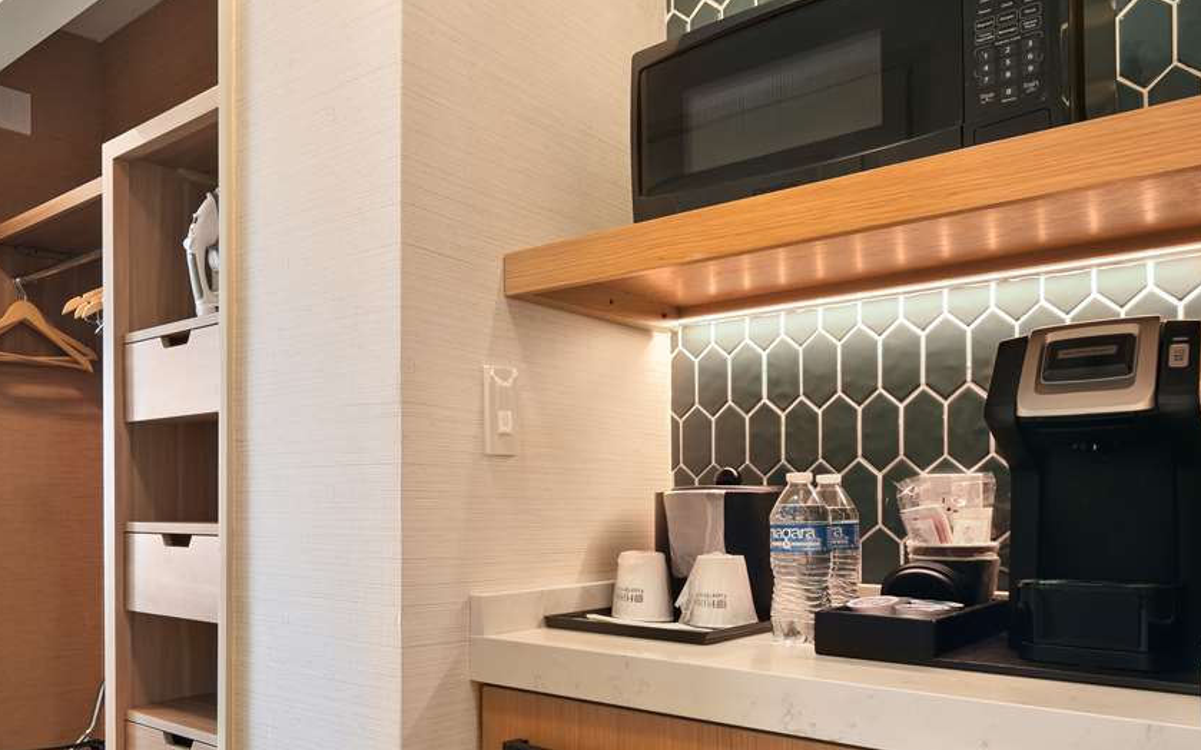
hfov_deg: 56.2
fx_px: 1014
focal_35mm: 31
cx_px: 218
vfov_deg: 40.0
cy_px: 505
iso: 320
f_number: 9
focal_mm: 17
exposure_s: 1/10
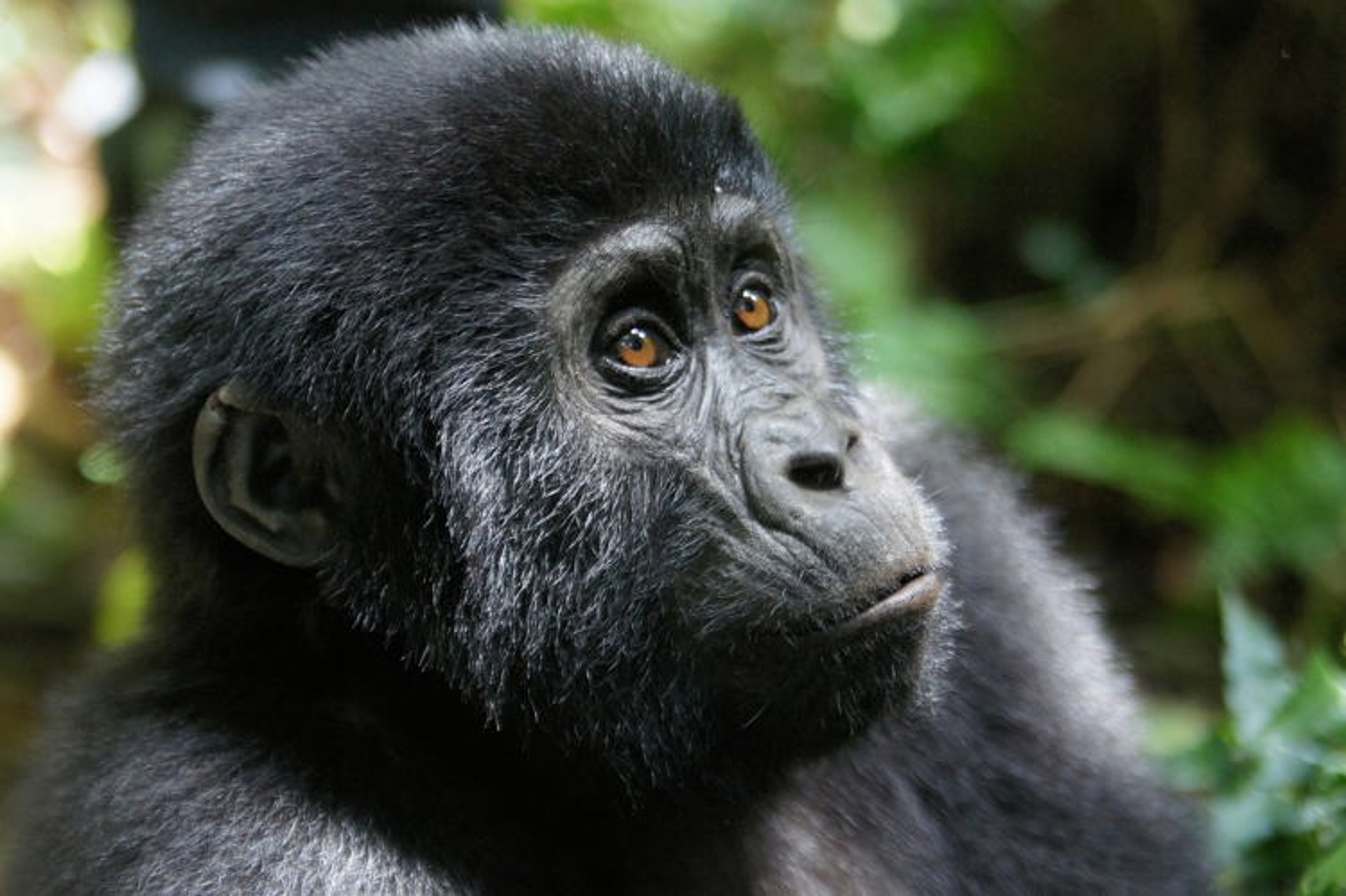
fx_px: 2802
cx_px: 673
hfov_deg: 27.0
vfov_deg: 18.2
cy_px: 448
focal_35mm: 75
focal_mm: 50
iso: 1600
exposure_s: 1/400
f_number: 2.8
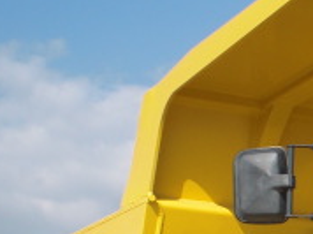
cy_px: 377
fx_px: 1237
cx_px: 482
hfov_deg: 13.5
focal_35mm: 137
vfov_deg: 10.4
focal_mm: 6.3
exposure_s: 1/320
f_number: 5.6
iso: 64
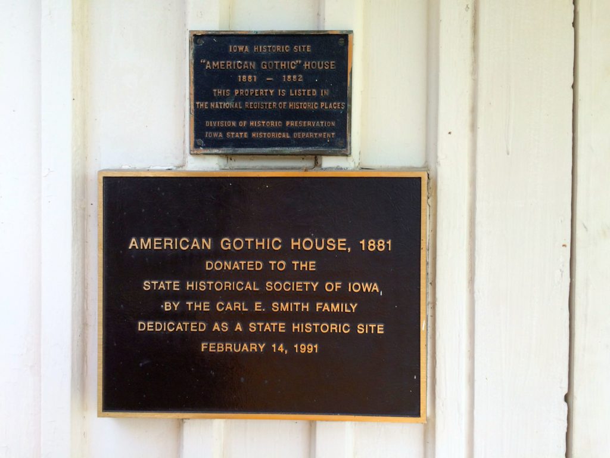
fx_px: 511
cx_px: 305
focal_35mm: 29
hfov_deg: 61.7
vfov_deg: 48.2
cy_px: 229
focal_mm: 4.15
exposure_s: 1/277
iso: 32
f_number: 2.2
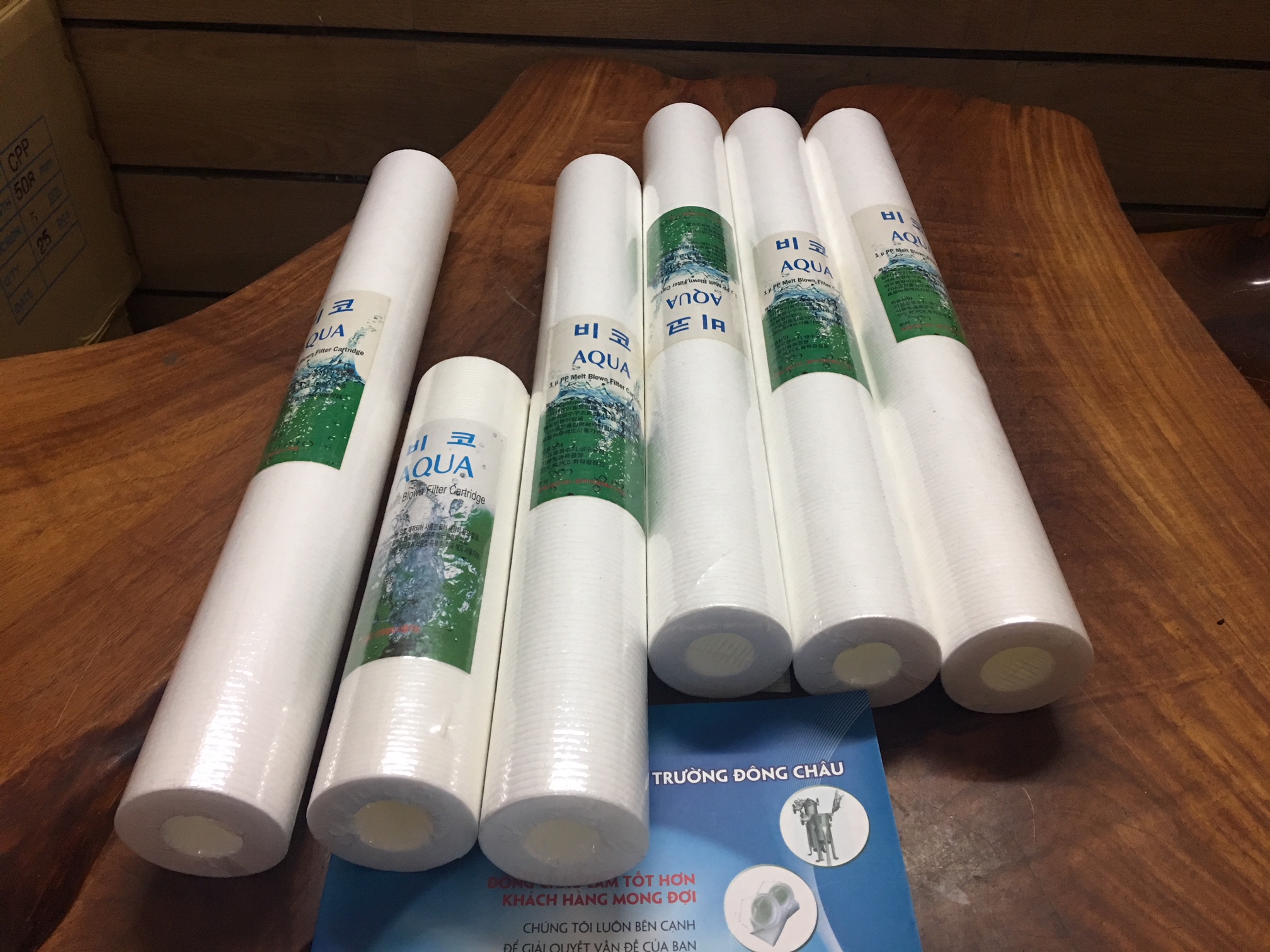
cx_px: 635
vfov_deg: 48.2
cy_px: 476
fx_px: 1064
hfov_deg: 61.7
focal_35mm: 29
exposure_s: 1/17
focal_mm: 4.15
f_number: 2.2
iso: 80
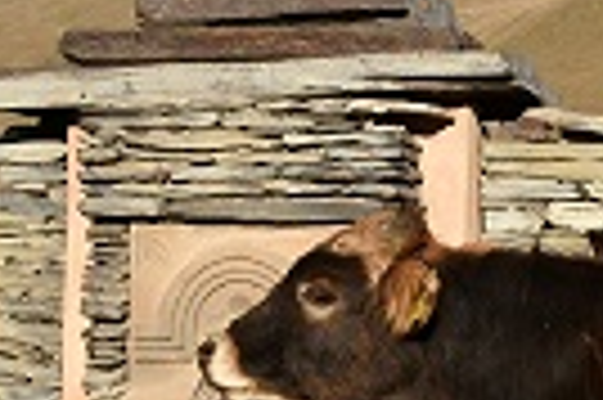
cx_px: 446
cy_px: 261
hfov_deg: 11.7
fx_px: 2928
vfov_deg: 7.8
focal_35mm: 175
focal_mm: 26
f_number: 11
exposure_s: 1/250
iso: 200
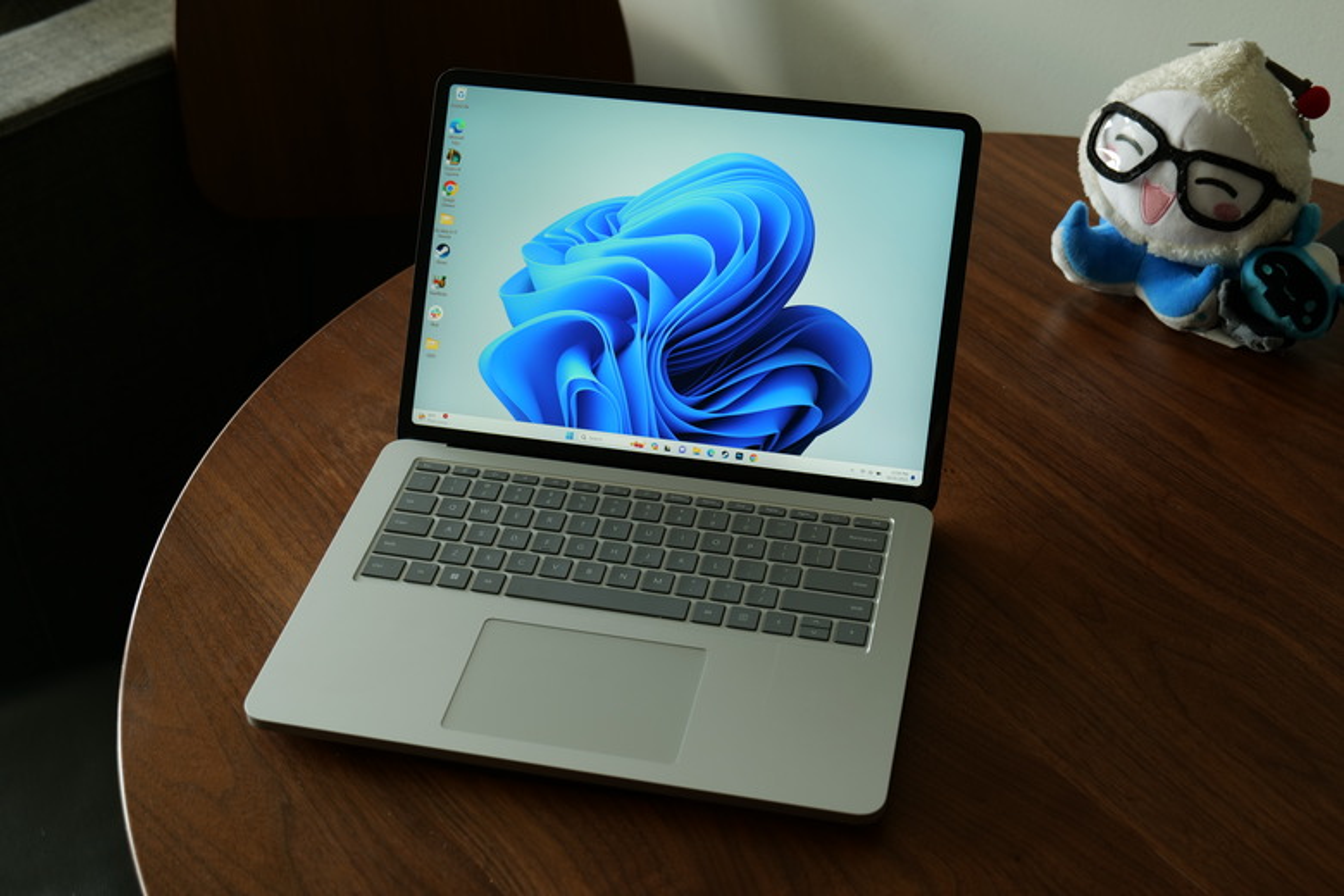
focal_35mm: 49
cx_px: 672
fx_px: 1829
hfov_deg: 40.3
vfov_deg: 27.5
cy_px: 448
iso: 400
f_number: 5.6
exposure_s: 1/60
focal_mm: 49
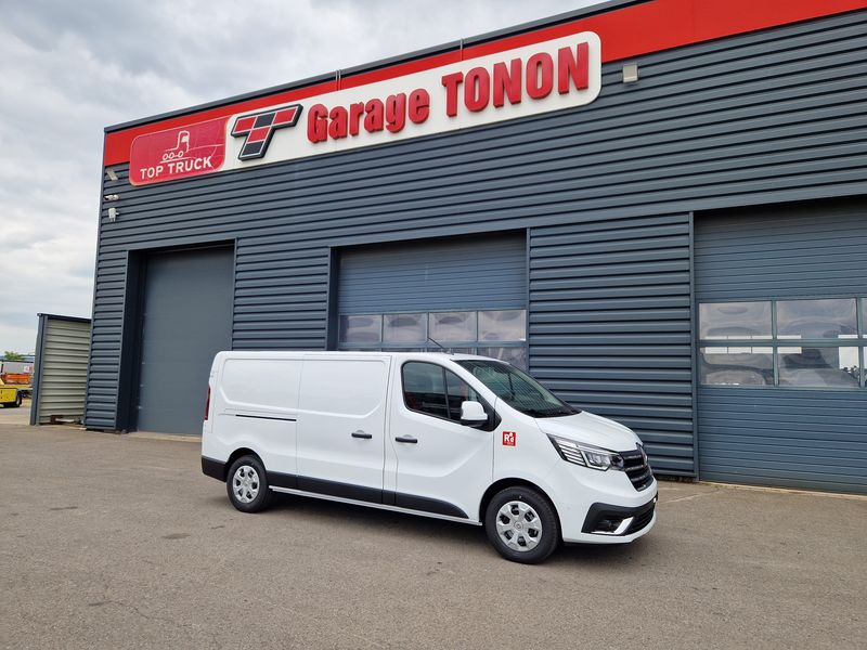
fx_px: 576
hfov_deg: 73.9
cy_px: 325
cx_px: 434
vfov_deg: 58.9
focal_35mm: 23
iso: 50
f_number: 1.8
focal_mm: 5.4
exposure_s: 1/6494
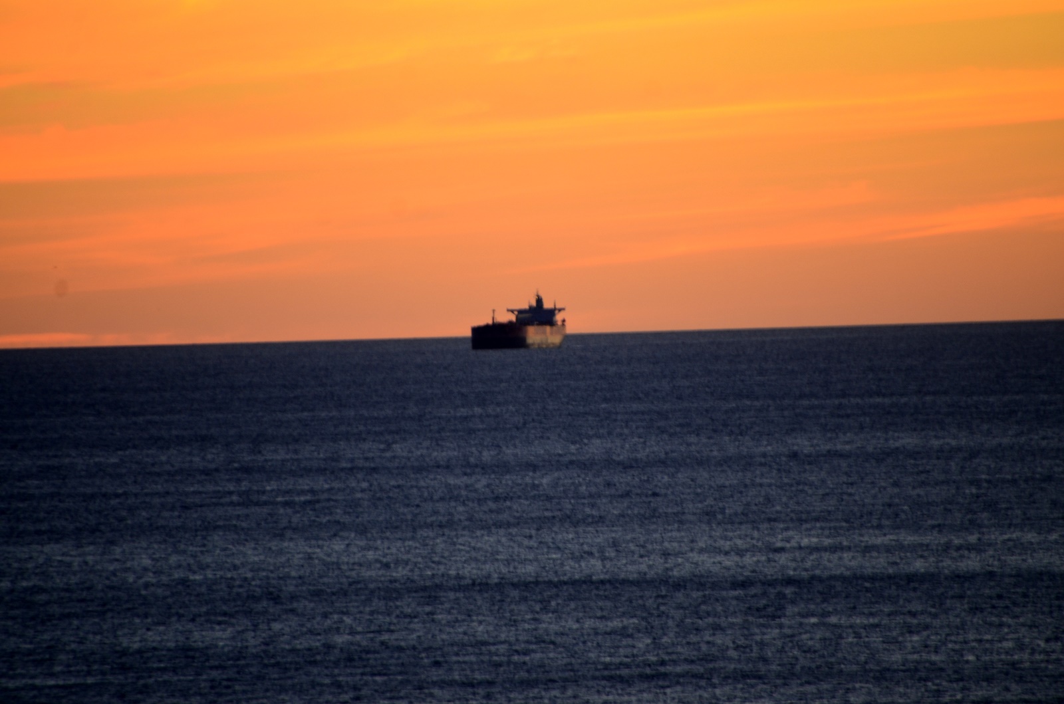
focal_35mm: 600
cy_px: 352
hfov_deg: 3.4
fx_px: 17693
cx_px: 532
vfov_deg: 2.3
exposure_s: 1/13
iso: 250
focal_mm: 400
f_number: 6.3
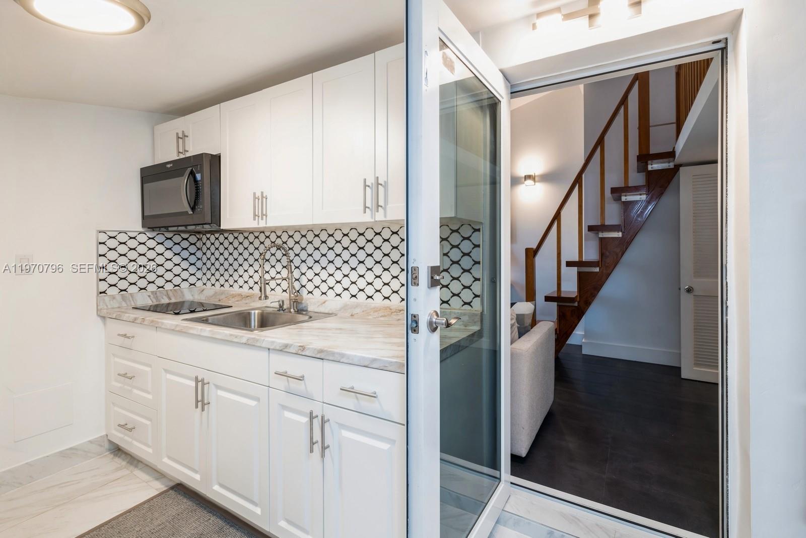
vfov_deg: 73.8
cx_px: 403
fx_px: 358
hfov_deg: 96.7
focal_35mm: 16
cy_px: 269
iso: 200
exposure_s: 1/1.67
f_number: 9
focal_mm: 16
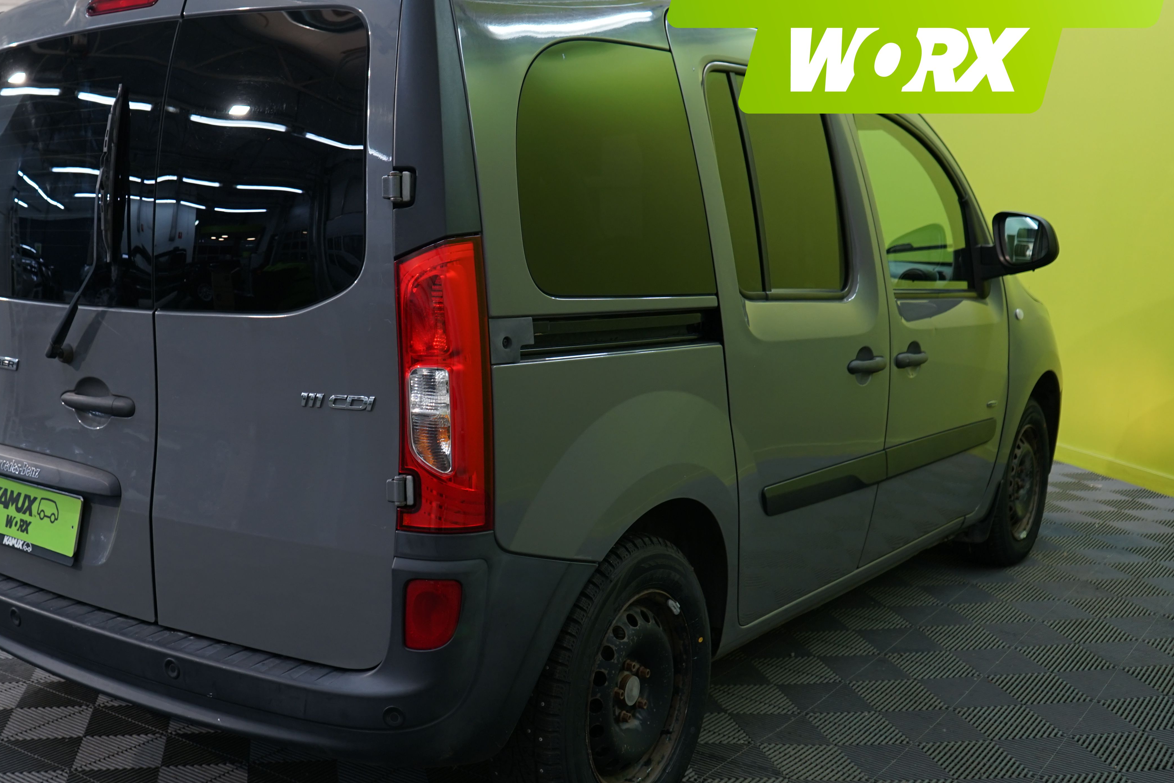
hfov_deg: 47.9
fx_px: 1304
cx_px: 424
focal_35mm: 40
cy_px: 398
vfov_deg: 33.4
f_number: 4.5
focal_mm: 28
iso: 400
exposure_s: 1/25
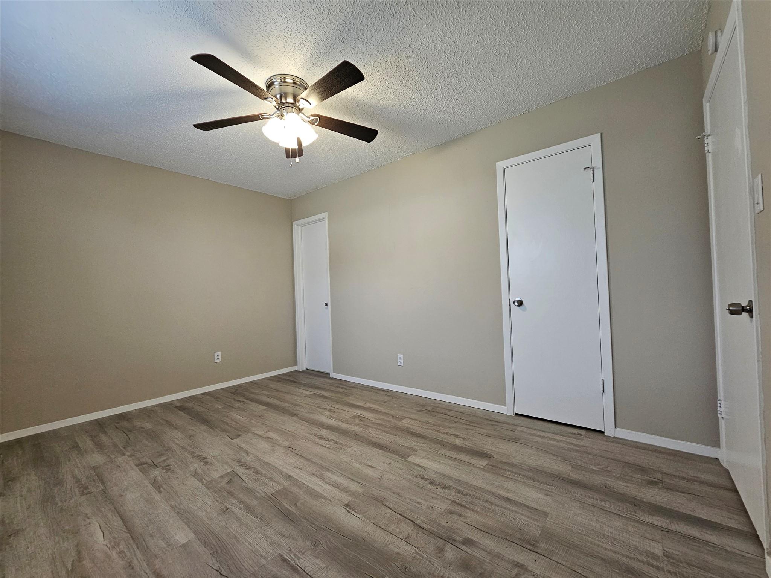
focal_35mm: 13
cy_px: 289
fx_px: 290
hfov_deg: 106.2
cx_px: 386
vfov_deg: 89.9
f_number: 2.2
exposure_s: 1/60
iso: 200
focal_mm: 2.2
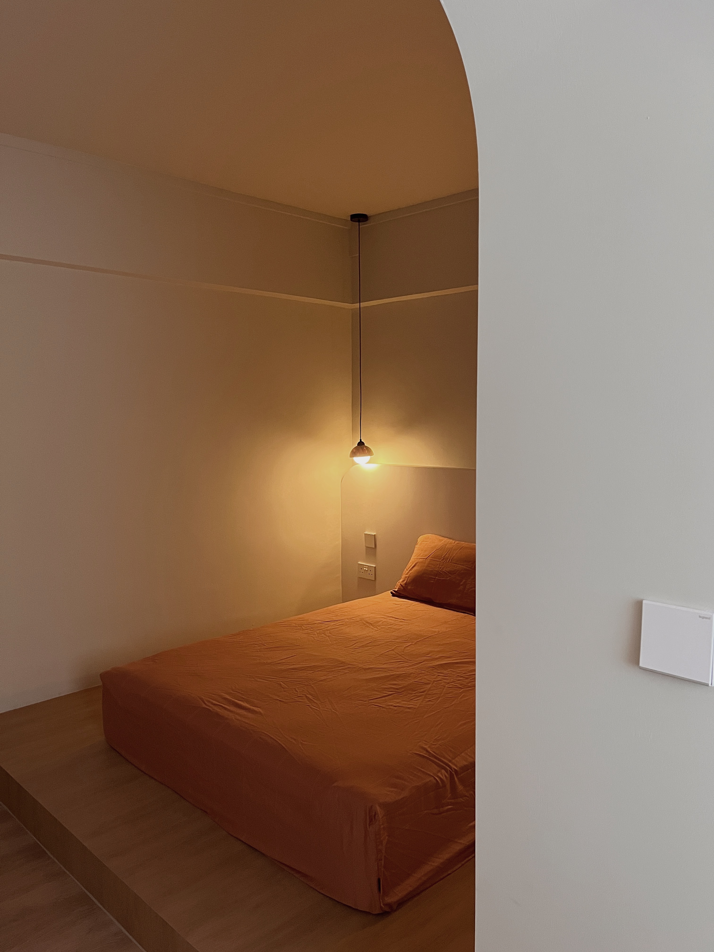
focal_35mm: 26
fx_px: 715
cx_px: 357
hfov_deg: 53.1
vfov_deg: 67.3
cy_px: 476
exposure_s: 1/33
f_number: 1.6
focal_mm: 5.1
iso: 500
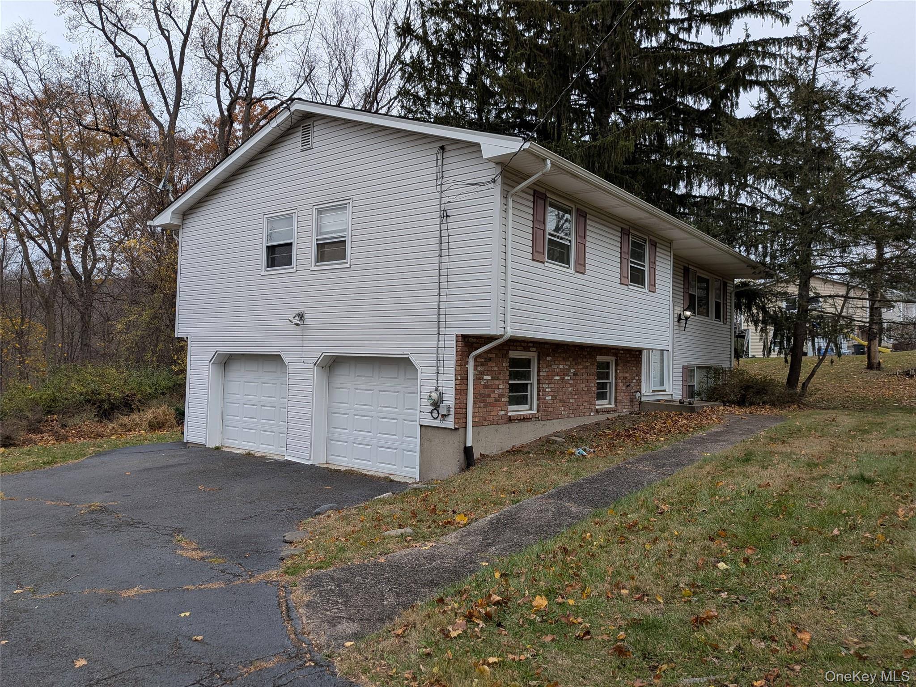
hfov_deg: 71.6
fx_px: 635
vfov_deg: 56.8
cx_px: 458
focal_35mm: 24
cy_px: 344
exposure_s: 1/223
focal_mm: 4.53
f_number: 1.7
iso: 25
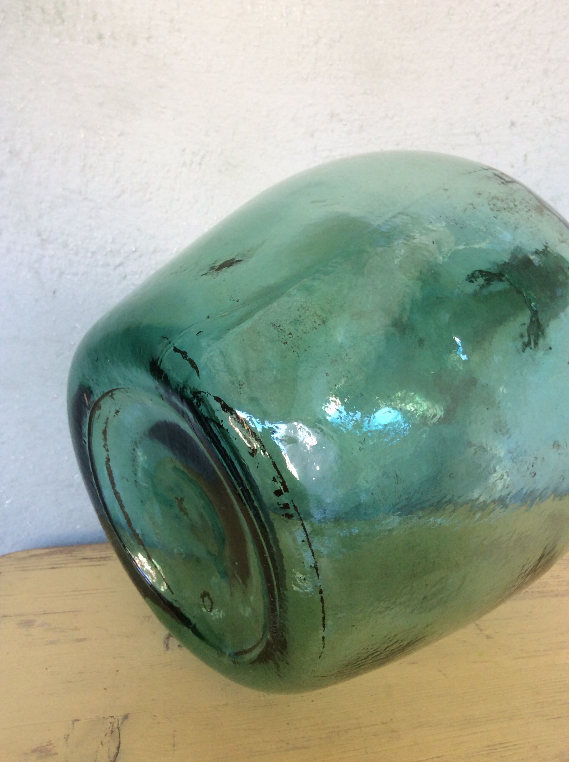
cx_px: 284
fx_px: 703
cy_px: 381
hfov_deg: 44.1
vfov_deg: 56.9
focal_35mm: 32
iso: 64
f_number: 2.4
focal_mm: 3.3
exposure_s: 1/25
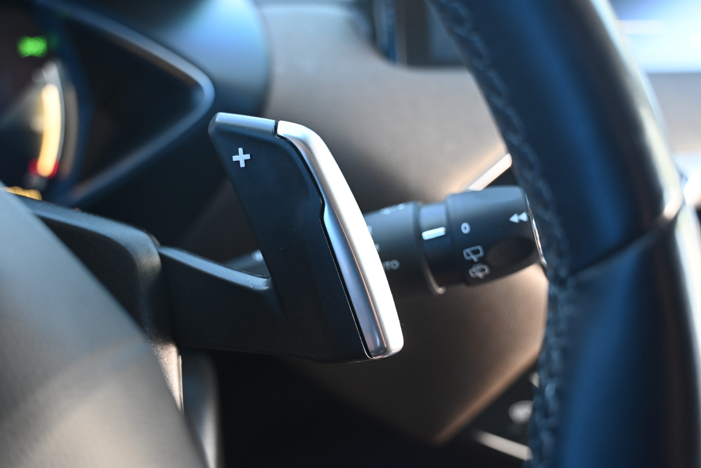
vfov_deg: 31.9
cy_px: 234
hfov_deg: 46.4
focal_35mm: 42
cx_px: 350
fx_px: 818
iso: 2000
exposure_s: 1/125
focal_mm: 42
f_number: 4
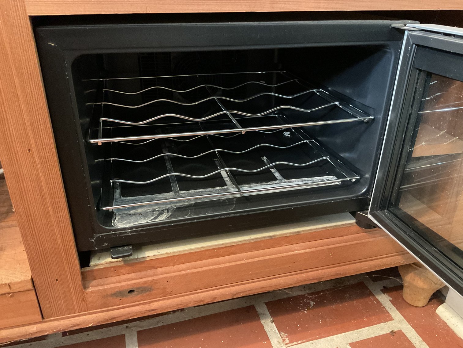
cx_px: 232
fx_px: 388
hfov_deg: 61.7
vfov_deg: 48.2
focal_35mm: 29
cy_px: 174
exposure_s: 1/20
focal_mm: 3
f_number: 1.8
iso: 500
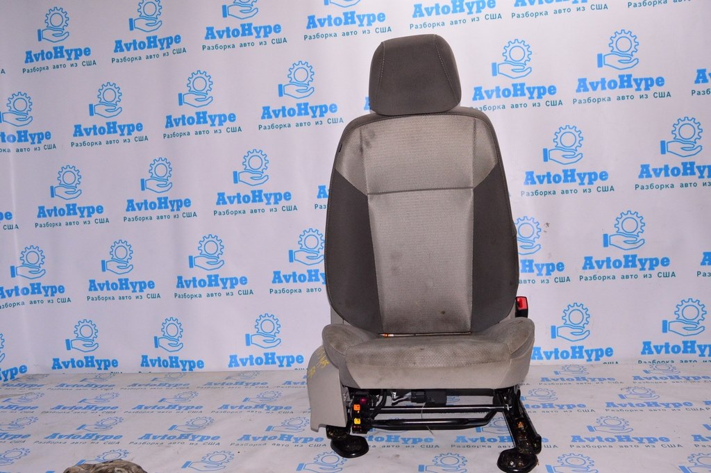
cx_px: 356
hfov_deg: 62.0
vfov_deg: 43.5
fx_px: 592
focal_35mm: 30
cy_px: 236
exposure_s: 1/200
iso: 1600
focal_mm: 20
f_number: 8
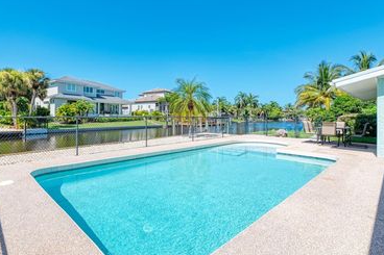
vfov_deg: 64.3
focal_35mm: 19
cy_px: 112
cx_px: 163
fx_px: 203
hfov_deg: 86.3
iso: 250
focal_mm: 14
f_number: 7.1
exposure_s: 1/200
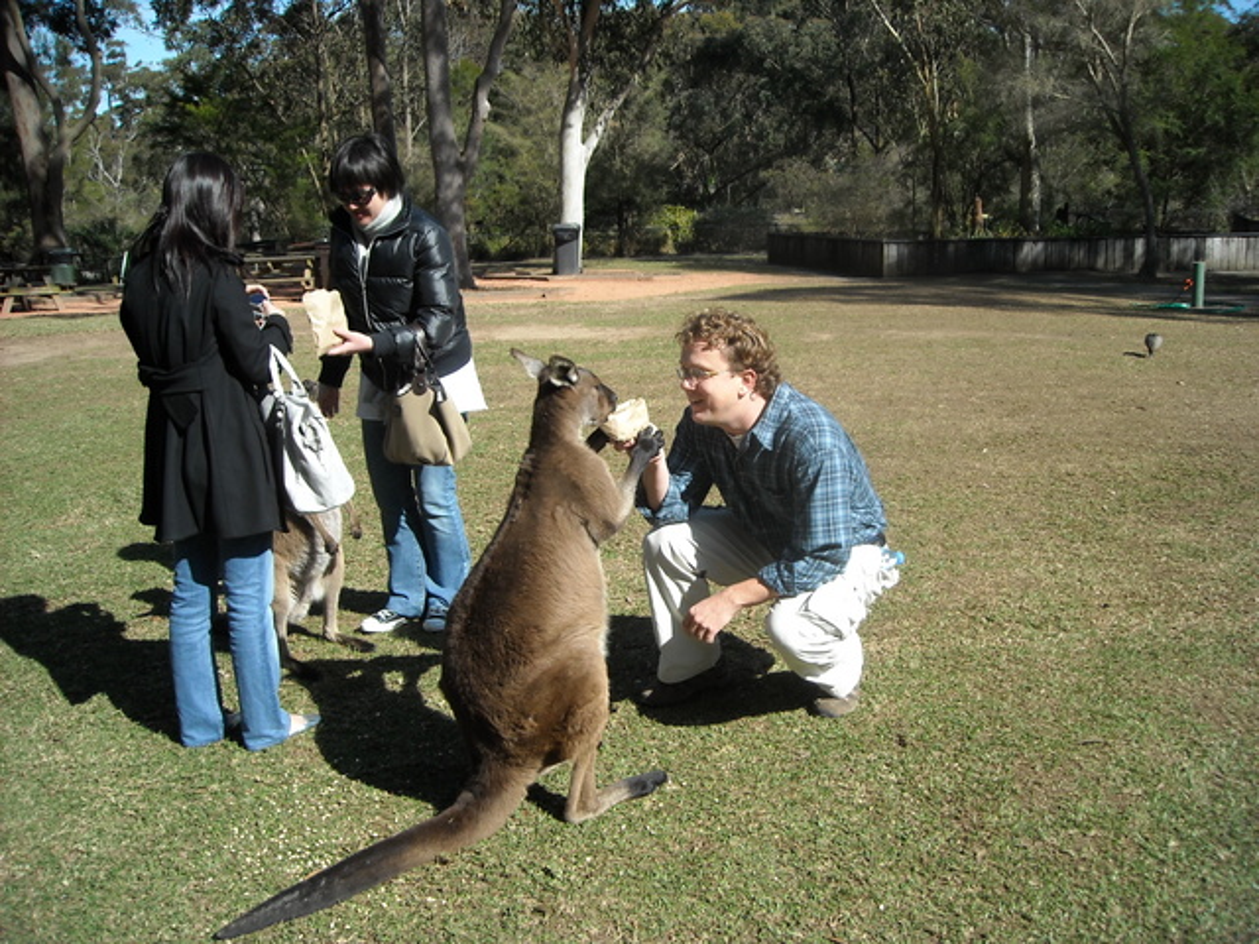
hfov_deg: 52.6
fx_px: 1273
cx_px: 630
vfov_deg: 40.7
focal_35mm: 35
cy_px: 472
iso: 64
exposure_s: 1/184
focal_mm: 5.7
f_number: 5.6
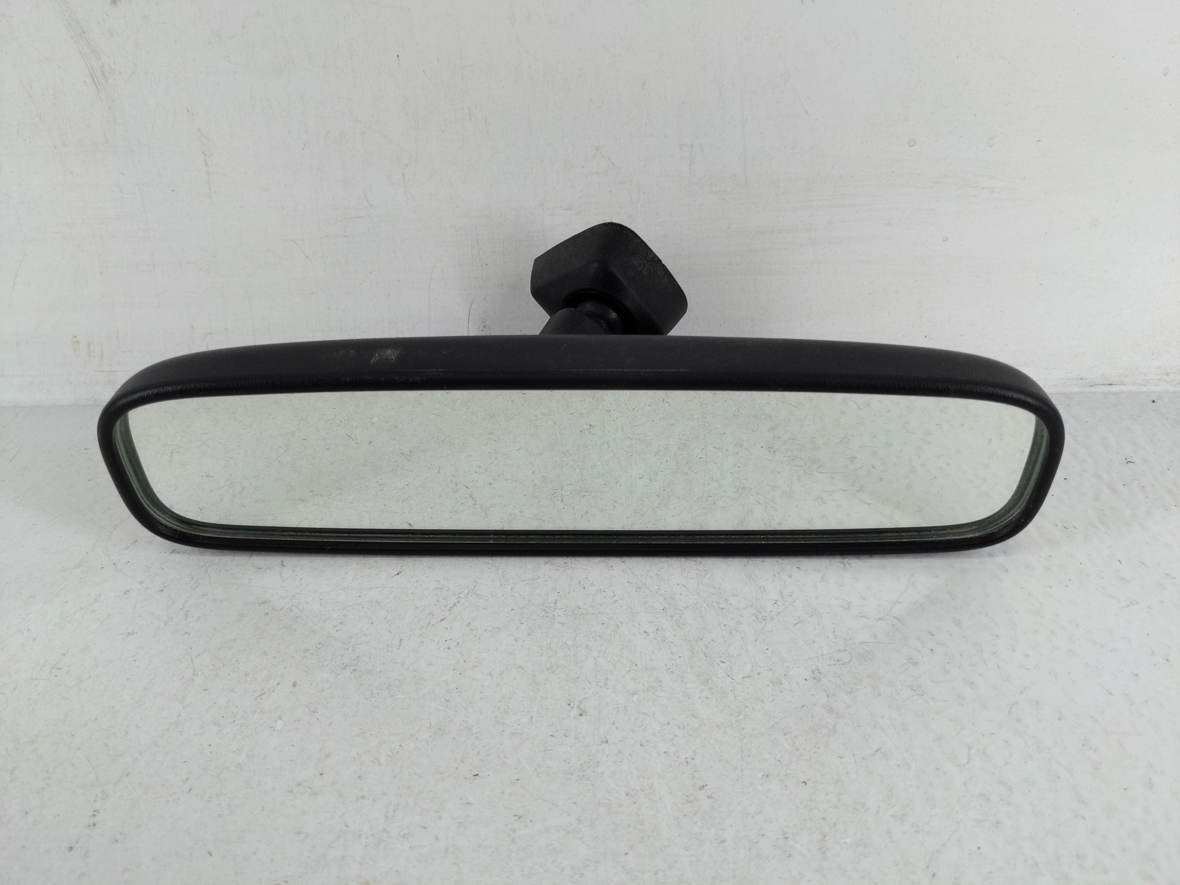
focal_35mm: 25
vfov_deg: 54.9
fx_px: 852
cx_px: 590
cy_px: 442
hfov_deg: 69.4
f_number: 1.73
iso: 63
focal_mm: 4.38
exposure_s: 1/125
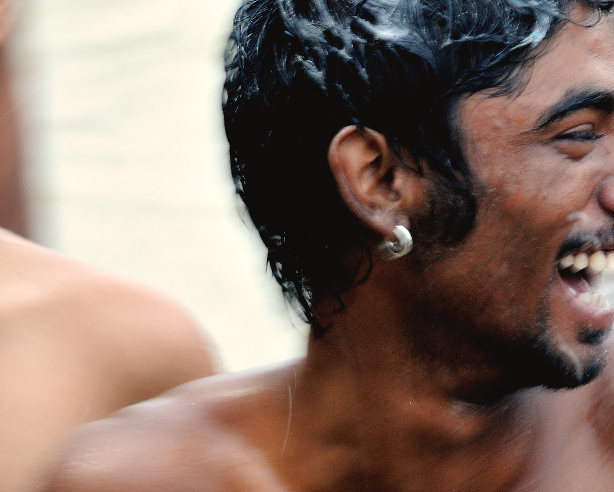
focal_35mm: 458
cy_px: 312
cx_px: 539
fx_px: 8323
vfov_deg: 3.4
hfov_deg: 4.2
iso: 640
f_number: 6.3
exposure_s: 1/25
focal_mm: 180
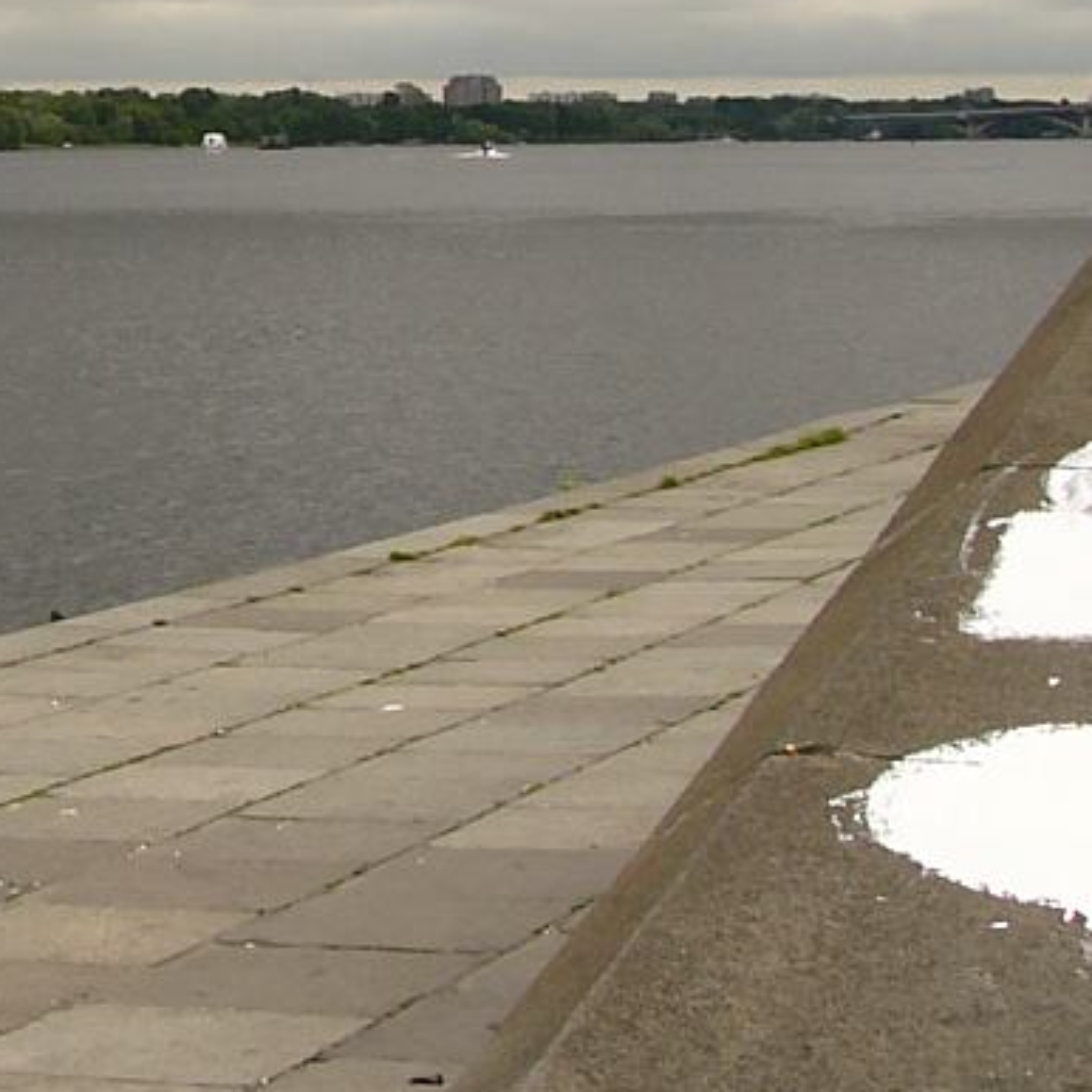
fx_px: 4069
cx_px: -371
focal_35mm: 114
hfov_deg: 14.6
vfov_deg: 14.8
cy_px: -175
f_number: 5.6
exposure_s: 1/200
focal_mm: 6
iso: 50
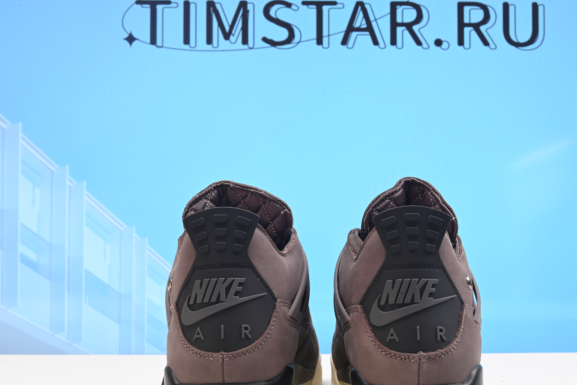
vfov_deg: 24.6
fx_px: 882
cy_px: 220
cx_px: 292
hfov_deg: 36.2
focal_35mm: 55
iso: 100
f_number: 16
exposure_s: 1/2
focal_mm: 39
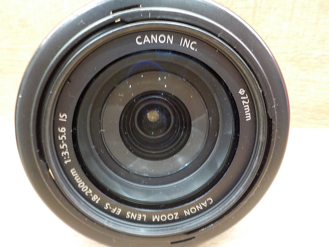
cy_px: 124
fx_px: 285
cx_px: 164
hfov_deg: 60.0
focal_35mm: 30
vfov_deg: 46.8
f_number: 3.3
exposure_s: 1/10
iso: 400
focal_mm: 4.1
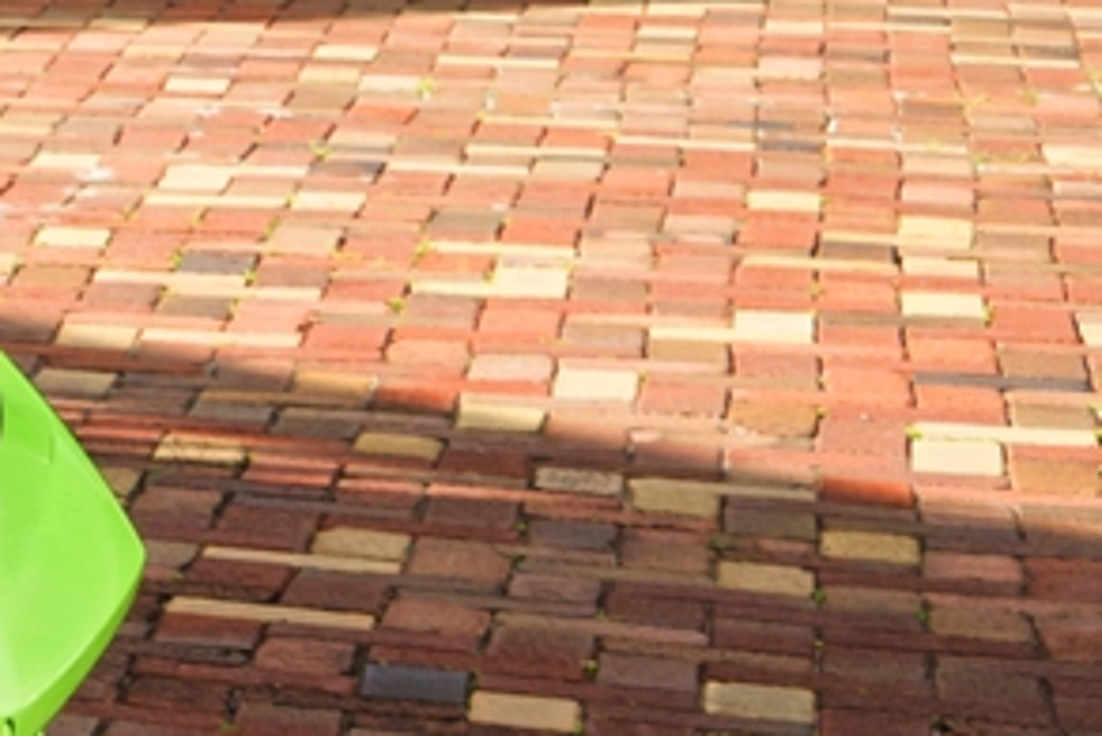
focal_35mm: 237
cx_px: -2498
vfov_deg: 5.7
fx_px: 7258
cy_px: -549
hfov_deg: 7.4
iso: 100
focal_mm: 36
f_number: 6.3
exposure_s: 1/80
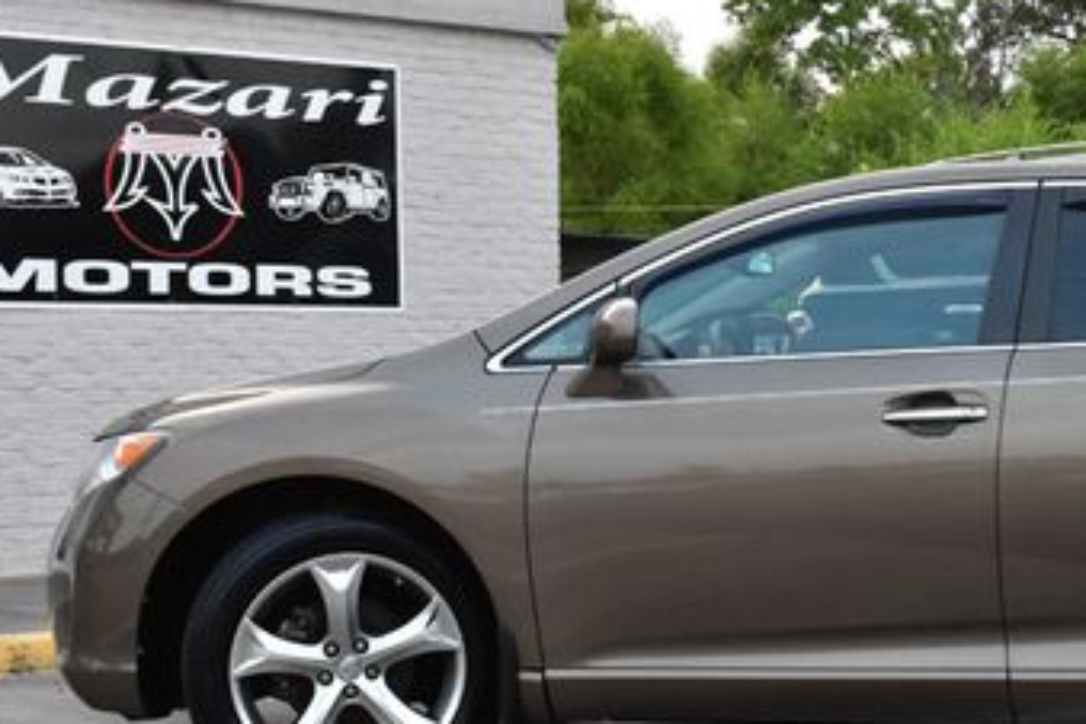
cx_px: 926
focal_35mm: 85
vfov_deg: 16.1
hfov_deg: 23.4
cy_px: 439
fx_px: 2564
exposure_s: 1/160
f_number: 9
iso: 2500
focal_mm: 30
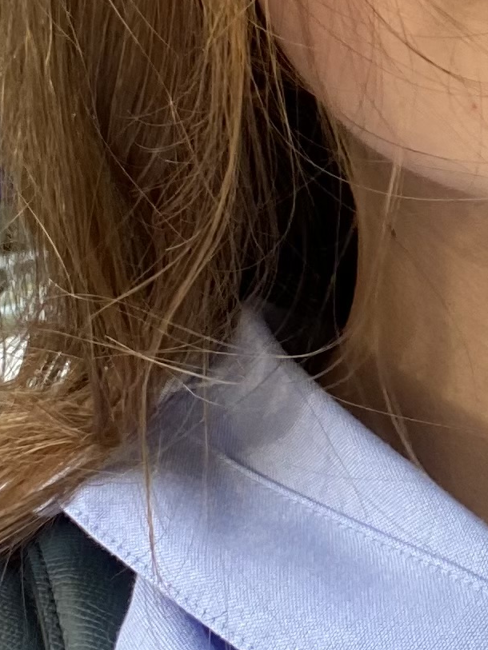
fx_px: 2142
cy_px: 146
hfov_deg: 12.4
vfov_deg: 17.1
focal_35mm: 114
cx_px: 718
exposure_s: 1/122
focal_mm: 2.71
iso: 25
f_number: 2.2
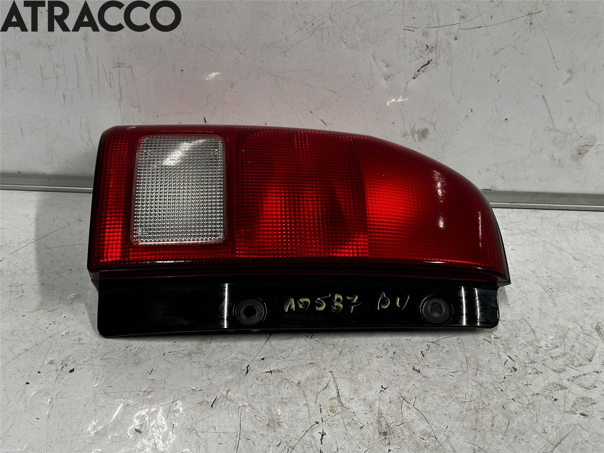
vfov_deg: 30.3
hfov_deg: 39.7
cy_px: 226
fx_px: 838
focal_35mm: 48
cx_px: 302
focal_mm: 6.86
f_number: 1.78
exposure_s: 1/50
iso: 100
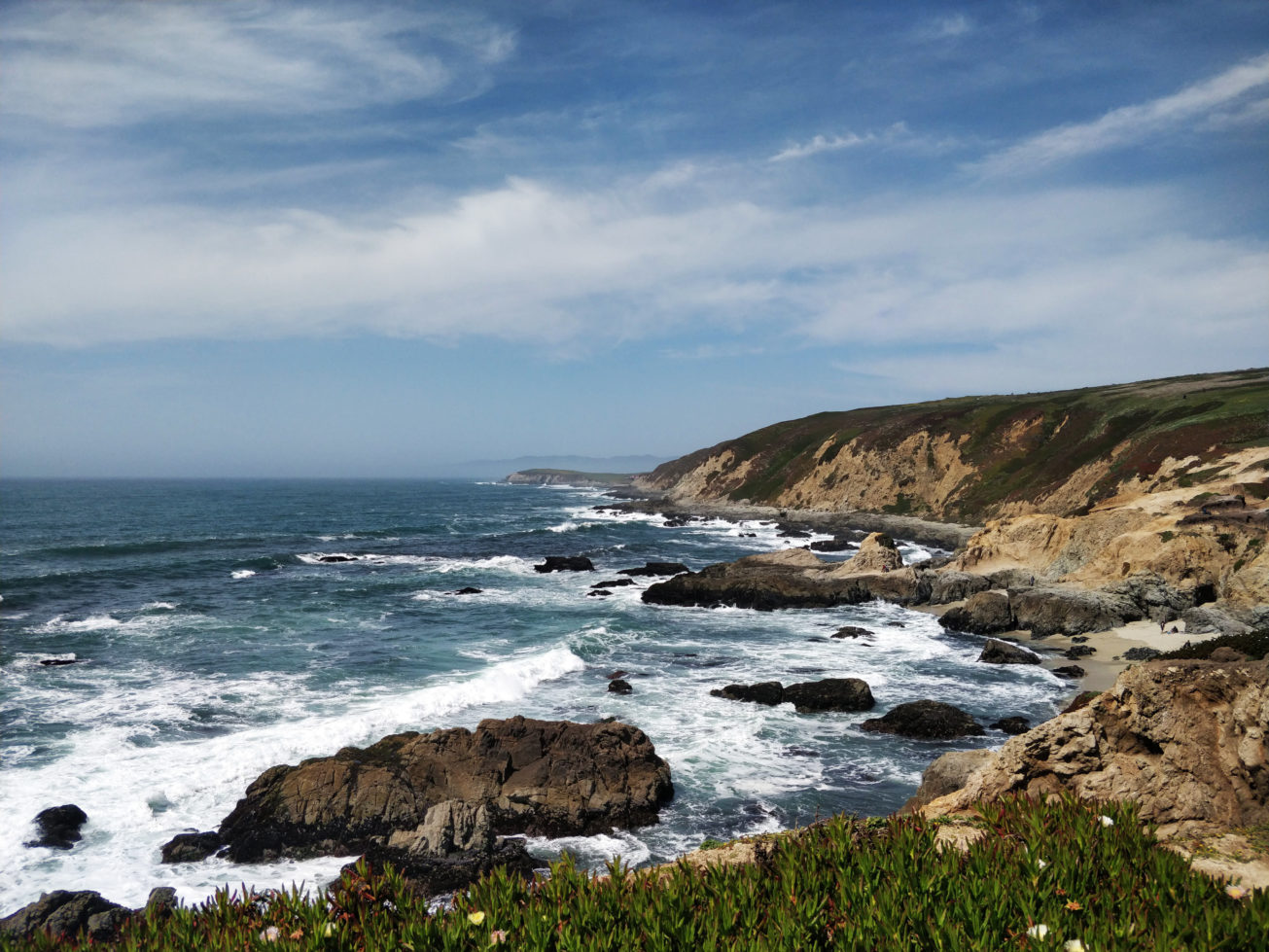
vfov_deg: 56.8
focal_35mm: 24
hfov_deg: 71.6
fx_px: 880
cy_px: 476
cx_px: 634
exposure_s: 1/3094
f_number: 1.7
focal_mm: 4.1
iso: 125
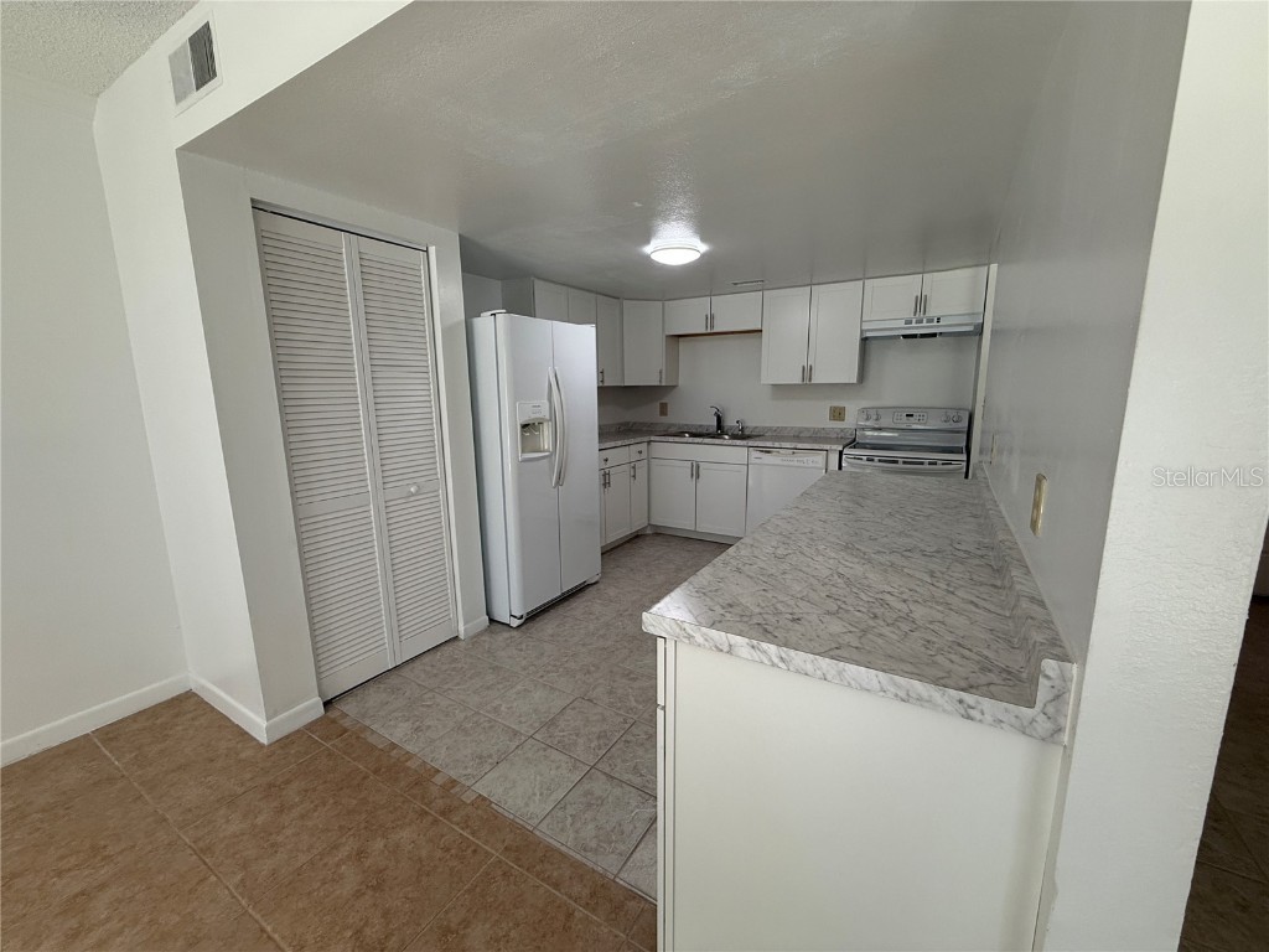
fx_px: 513
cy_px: 476
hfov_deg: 102.1
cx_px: 634
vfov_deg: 85.7
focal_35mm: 14
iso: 125
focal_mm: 2.22
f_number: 2.2
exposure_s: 1/120
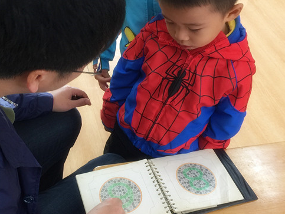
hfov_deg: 39.3
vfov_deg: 30.3
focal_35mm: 48
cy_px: 121
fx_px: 395
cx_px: 100
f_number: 2.2
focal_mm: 4.15
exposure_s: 1/17
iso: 50
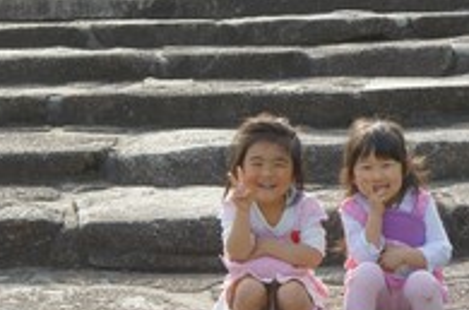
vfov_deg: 11.9
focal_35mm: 114
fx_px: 1482
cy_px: 233
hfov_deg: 18.0
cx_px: 250
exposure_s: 1/400
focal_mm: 37
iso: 200
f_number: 5.6
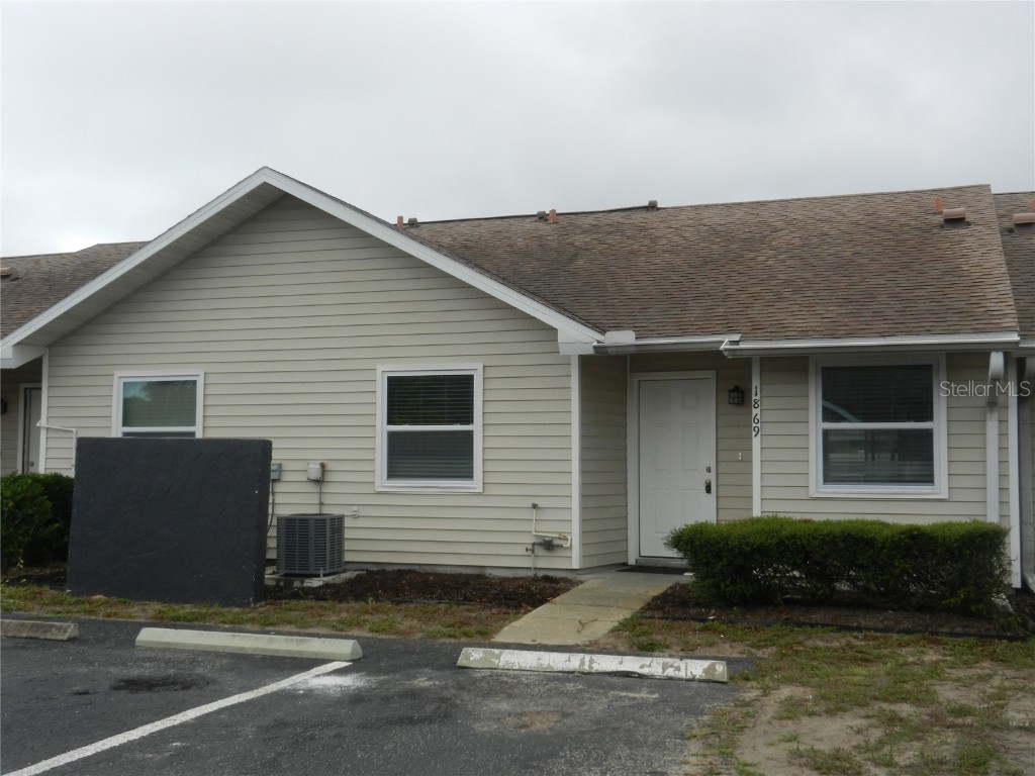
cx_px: 518
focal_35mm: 38
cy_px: 388
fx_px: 1136
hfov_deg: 49.0
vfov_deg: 37.7
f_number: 4
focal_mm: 6.9
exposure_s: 1/400
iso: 160
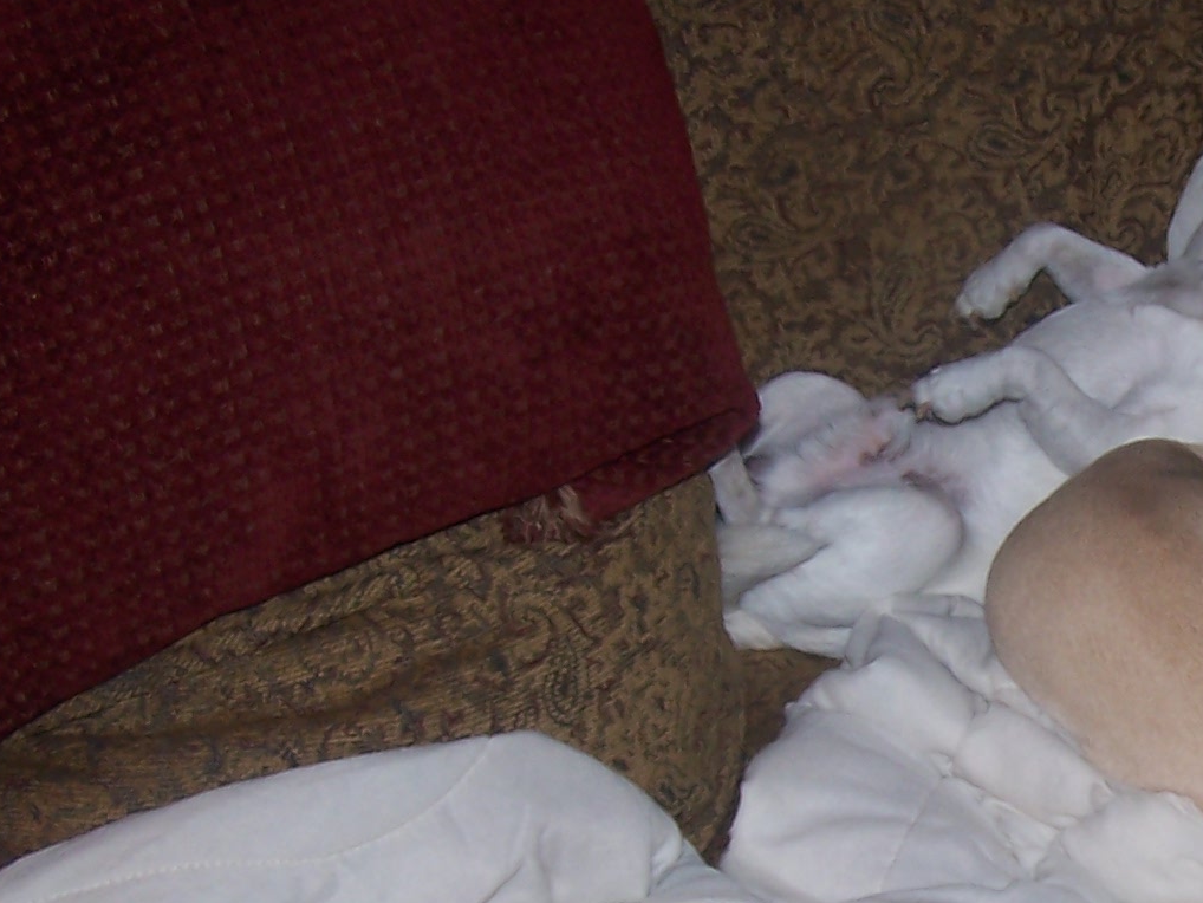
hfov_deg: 22.0
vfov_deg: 17.1
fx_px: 2989
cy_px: 700
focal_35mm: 86
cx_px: 1156
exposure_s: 1/60
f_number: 2.8
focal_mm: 6.3
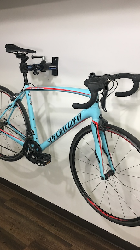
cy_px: 125
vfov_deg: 61.0
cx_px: 62
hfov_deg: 36.6
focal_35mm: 32
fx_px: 211
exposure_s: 1/30
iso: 40
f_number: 2.2
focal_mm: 4.15
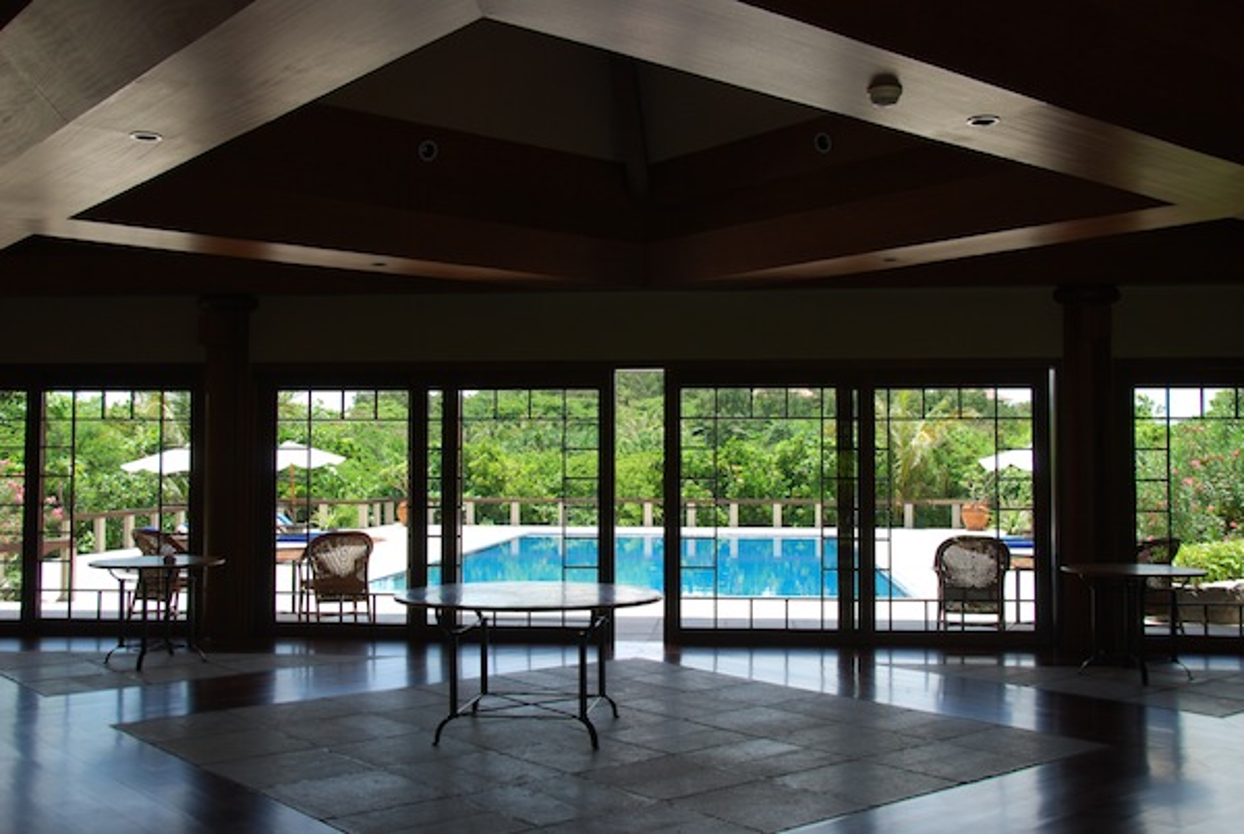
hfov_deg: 53.1
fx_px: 1246
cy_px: 417
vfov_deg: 37.0
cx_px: 622
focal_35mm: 36
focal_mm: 24
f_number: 5.6
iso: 100
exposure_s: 1/125
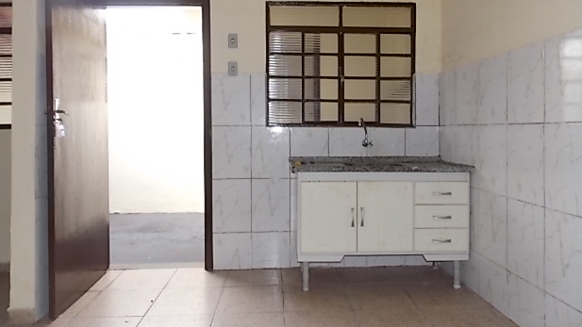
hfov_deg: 71.9
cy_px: 132
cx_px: 290
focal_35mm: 26
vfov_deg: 44.2
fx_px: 401
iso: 80
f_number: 3.1
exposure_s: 1/30
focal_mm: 4
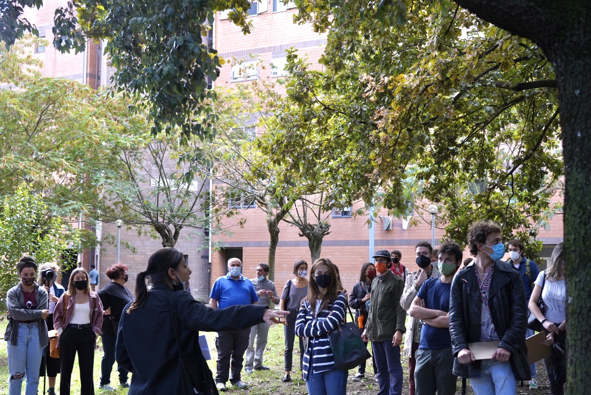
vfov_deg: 27.0
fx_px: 821
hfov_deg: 39.6
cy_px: 198
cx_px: 296
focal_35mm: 50
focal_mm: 50
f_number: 5.6
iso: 320
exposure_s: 1/80
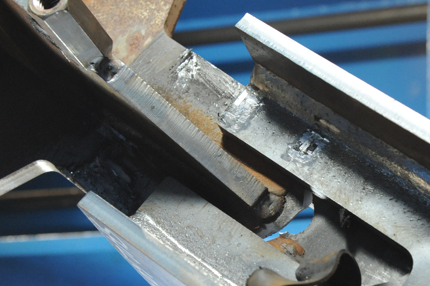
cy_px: 218
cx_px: 292
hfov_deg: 20.1
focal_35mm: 101
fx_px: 1206
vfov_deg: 13.5
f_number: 5.6
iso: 3200
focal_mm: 48
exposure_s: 1/25
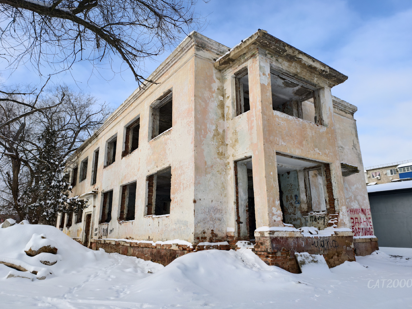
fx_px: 274
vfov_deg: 58.9
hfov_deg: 73.9
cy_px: 154
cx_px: 206
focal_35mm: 23
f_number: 1.57
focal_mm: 6.54
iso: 72
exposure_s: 1/2315
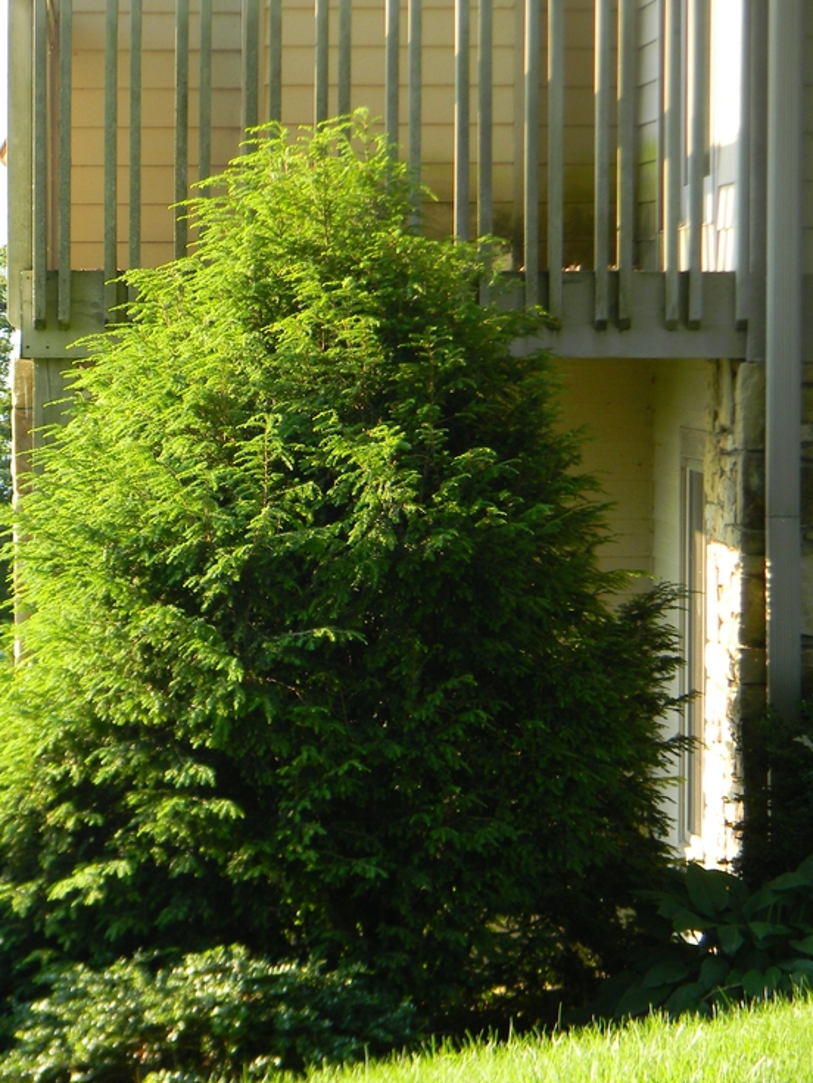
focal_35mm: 146
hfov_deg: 10.2
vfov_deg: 13.5
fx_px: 4572
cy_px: 611
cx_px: 277
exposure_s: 1/46.1
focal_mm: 19
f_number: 4.7
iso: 80
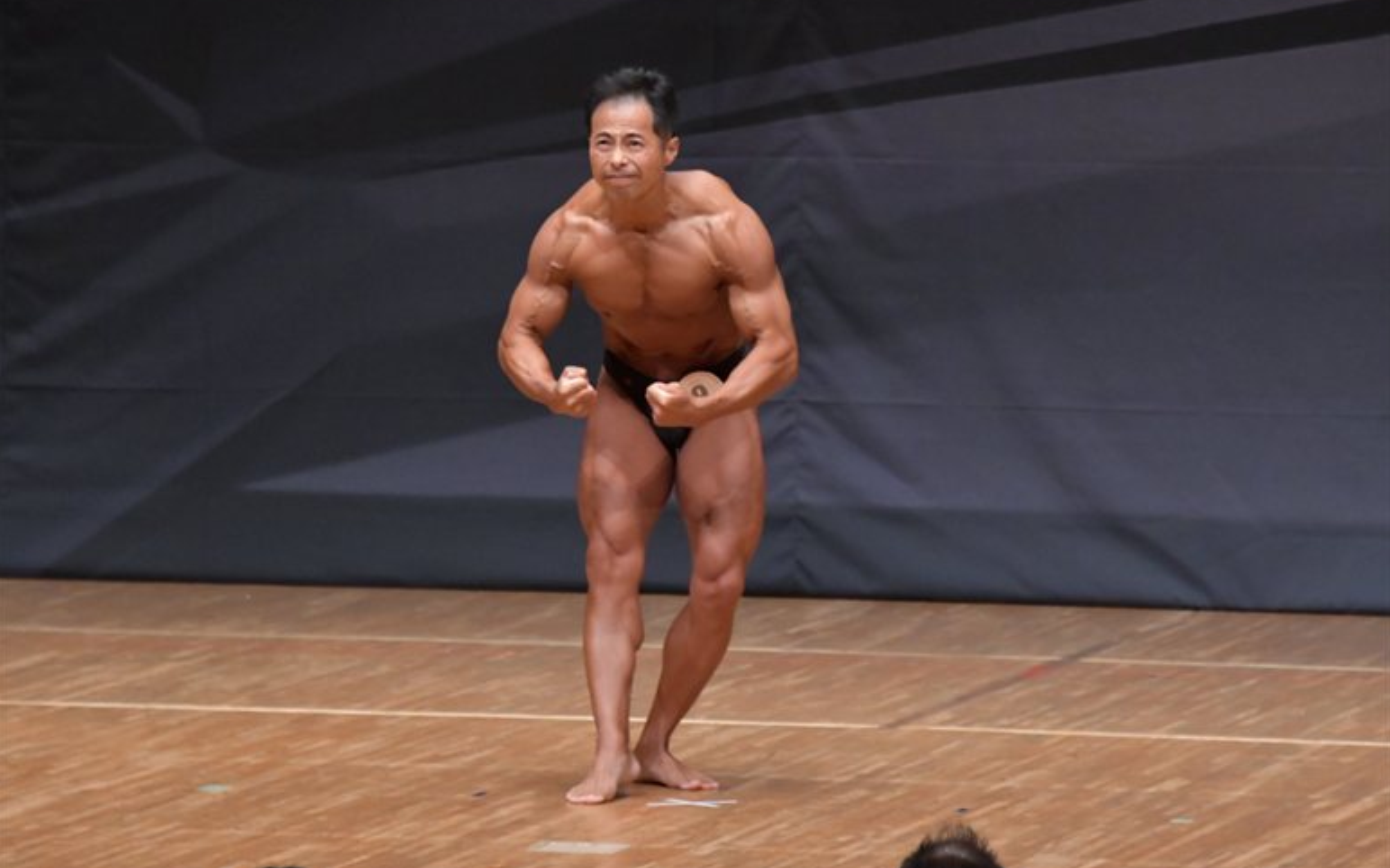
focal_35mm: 307
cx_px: 694
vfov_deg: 4.3
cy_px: 438
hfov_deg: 6.8
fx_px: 11626
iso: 6400
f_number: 5.6
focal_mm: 200
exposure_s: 1/400
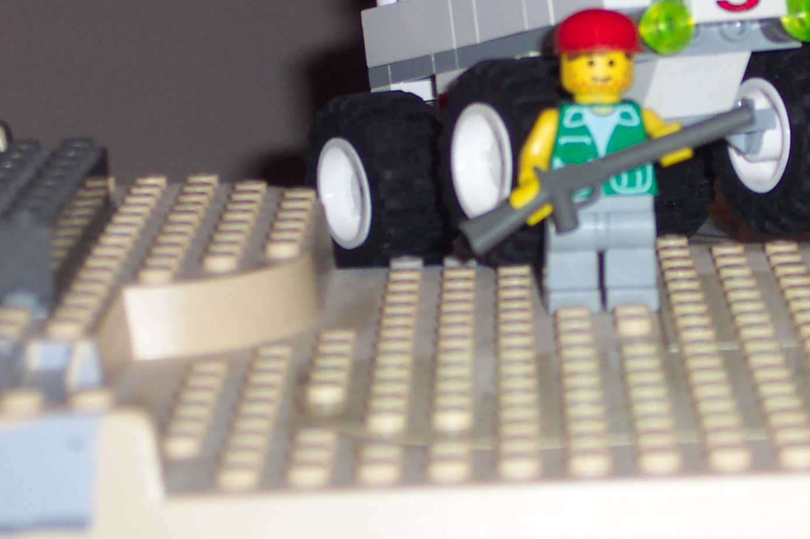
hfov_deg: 13.0
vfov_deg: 8.7
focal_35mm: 157
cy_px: 189
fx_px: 3531
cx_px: 606
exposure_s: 1/90
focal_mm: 21.3
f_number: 4.8
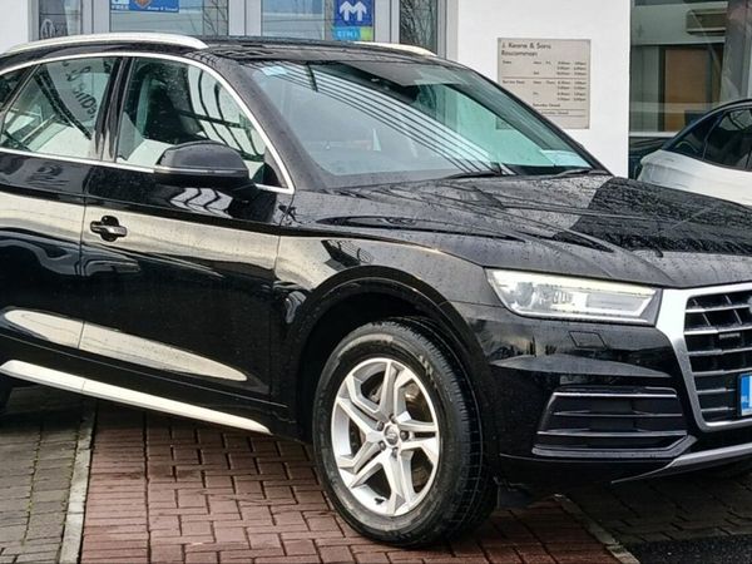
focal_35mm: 26
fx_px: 565
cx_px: 376
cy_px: 282
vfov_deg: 53.1
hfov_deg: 67.3
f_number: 1.8
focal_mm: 3.98
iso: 25
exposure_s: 1/100
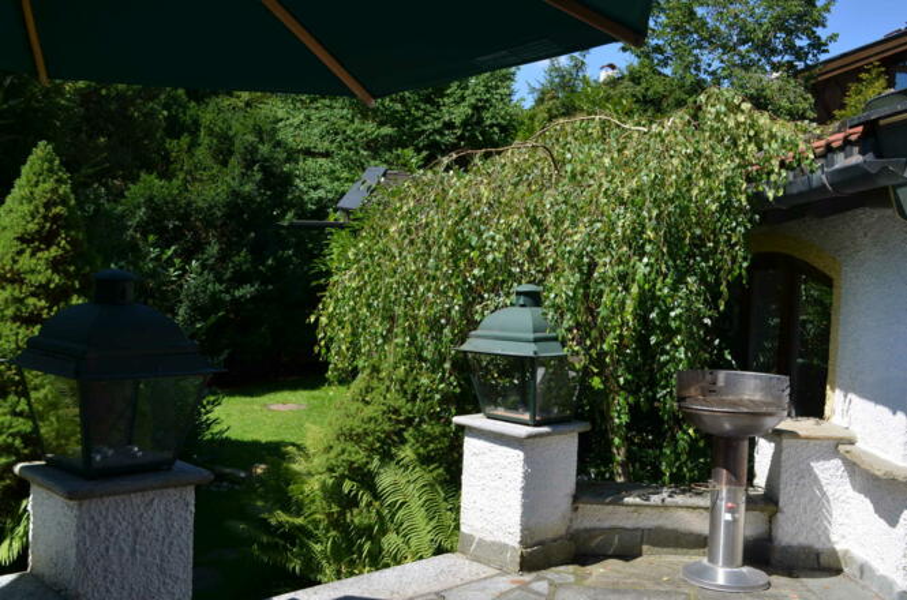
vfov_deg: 36.7
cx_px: 454
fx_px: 905
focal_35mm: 36
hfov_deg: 53.2
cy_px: 300
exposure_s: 1/250
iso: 160
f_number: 8
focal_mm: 24
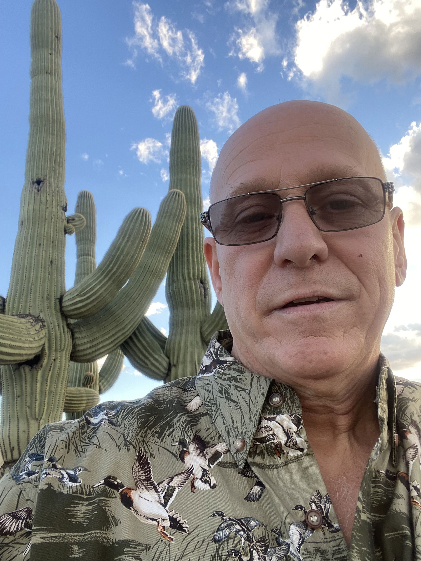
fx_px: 486
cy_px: 280
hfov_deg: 46.8
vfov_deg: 60.0
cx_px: 210
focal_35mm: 30
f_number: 2.2
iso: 40
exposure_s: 1/122
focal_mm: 2.71
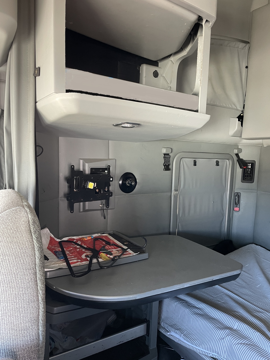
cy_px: 180
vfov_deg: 67.3
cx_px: 135
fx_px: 270
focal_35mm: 26
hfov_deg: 53.1
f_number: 1.6
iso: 250
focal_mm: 4.2
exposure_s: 1/60
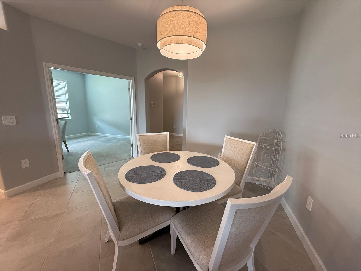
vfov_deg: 85.7
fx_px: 146
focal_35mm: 14
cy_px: 136
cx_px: 180
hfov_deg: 102.1
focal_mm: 2.22
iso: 200
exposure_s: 1/60
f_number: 2.2
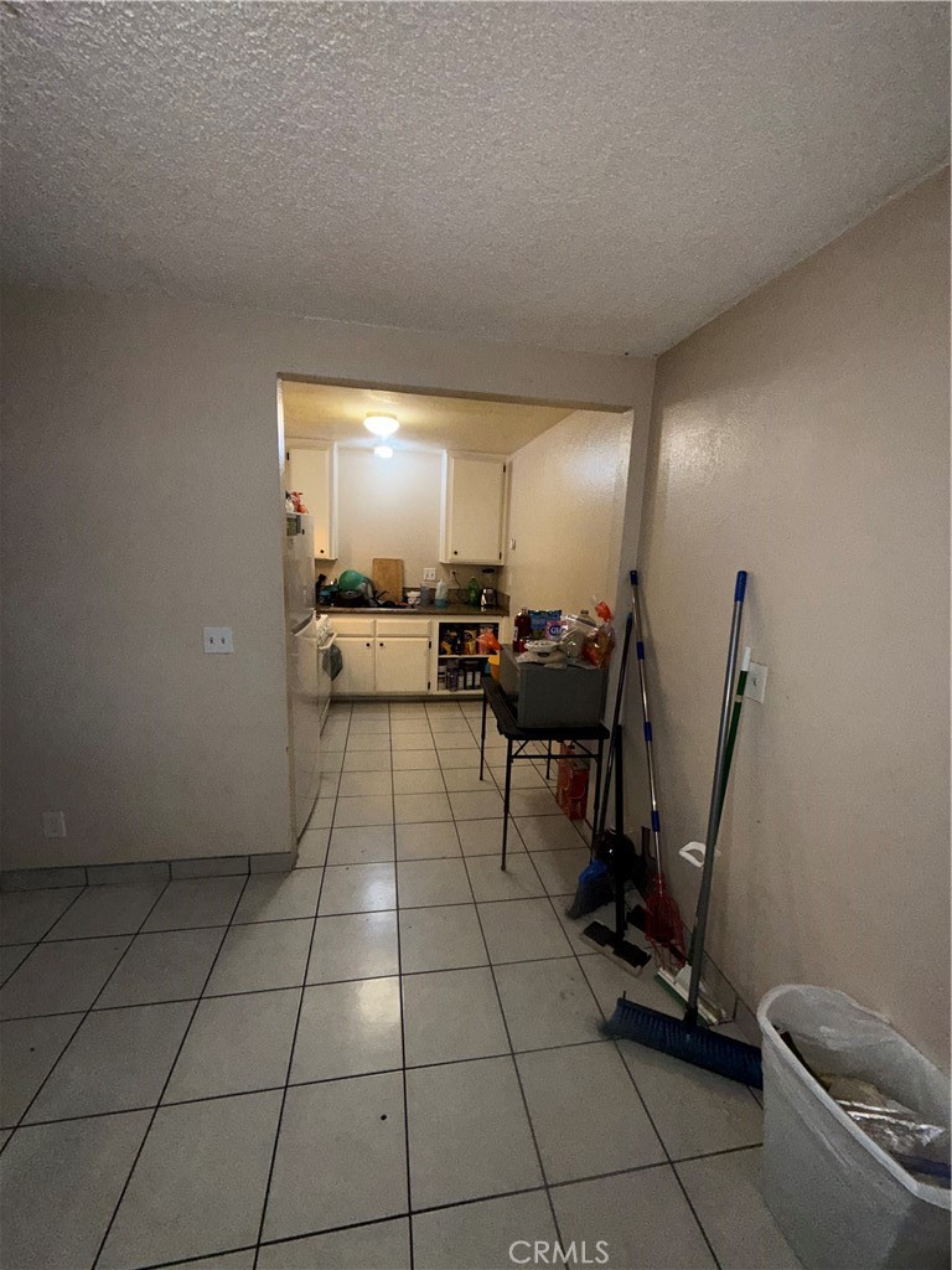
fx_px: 513
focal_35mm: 14
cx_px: 476
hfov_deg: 85.7
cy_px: 635
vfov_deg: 102.1
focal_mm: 2.22
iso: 100
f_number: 2.2
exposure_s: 1/60
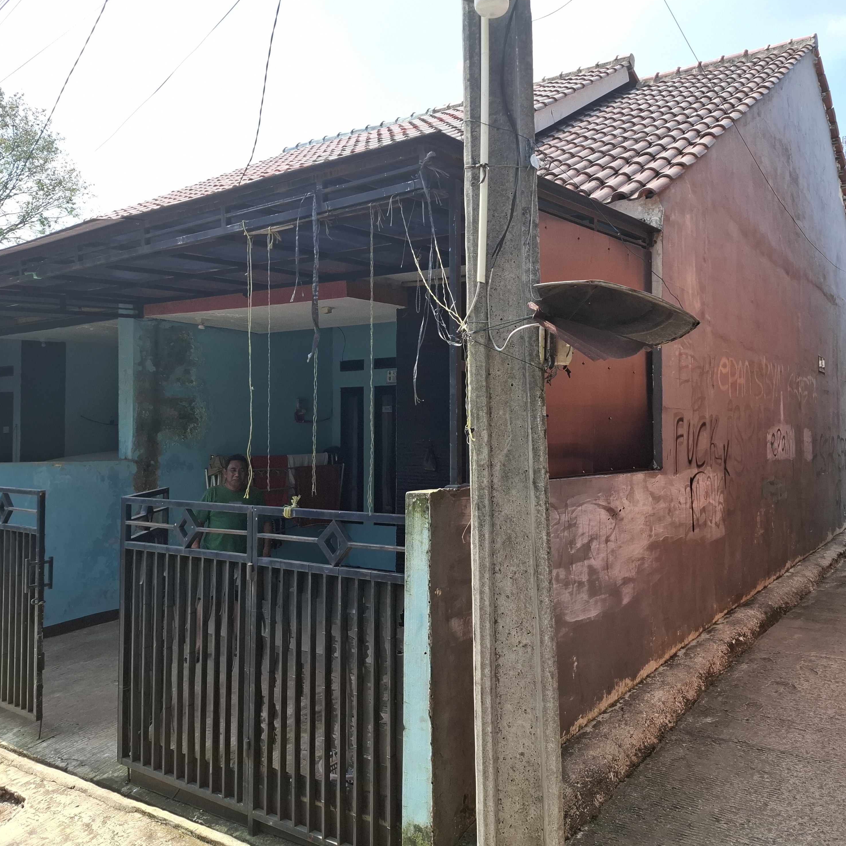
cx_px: 469
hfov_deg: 57.2
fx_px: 774
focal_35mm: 28
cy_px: 419
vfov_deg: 57.3
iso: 50
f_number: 1.8
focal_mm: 5.54
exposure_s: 1/979
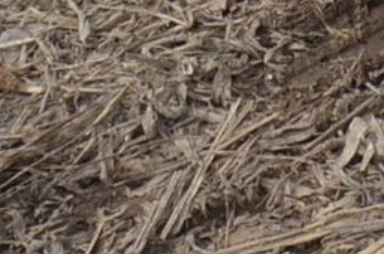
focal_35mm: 170
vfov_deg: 7.4
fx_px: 1812
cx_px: 1074
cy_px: -394
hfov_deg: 9.8
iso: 125
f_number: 8
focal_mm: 17
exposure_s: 1/250
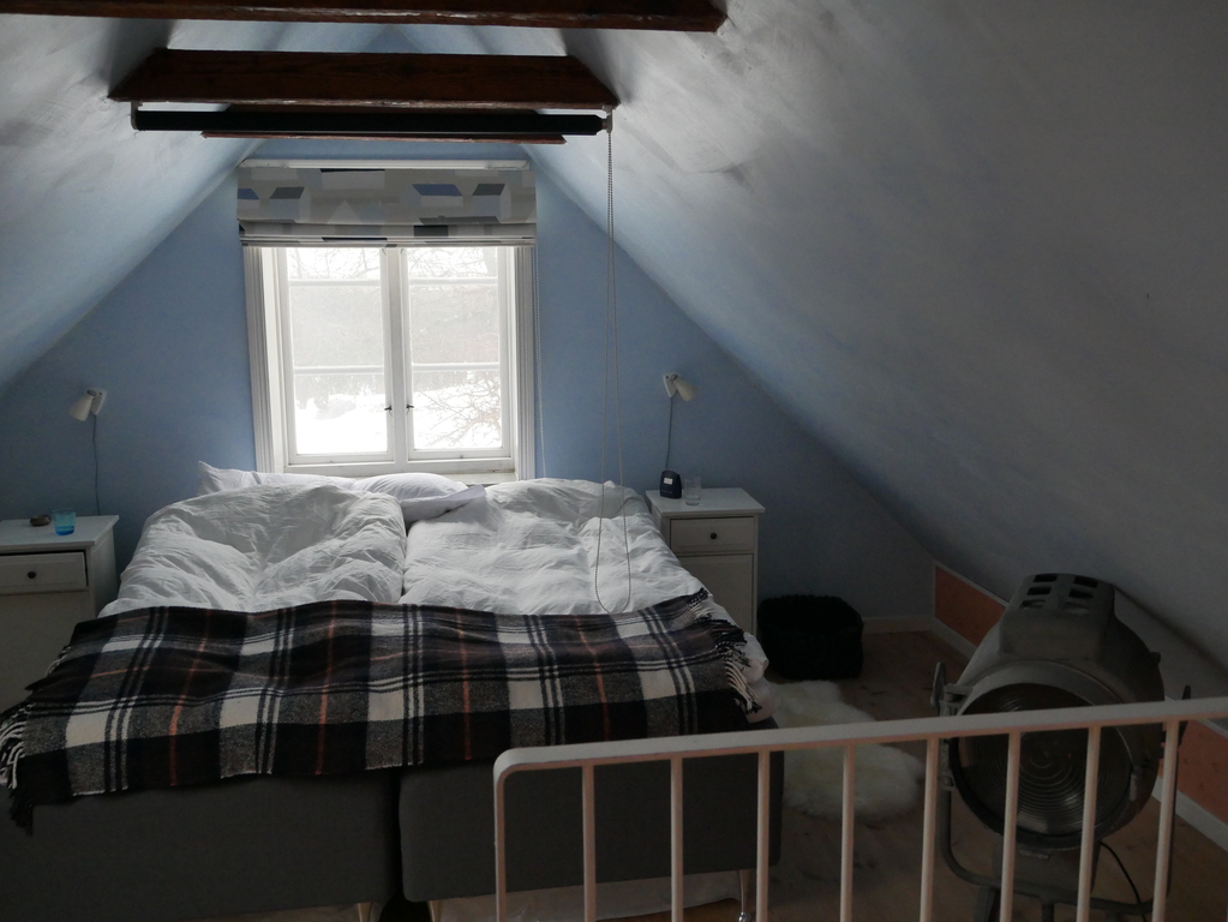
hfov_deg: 53.9
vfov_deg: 41.8
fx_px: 1207
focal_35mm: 34
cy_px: 461
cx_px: 614
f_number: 4.2
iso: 2000
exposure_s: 1/125
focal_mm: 17
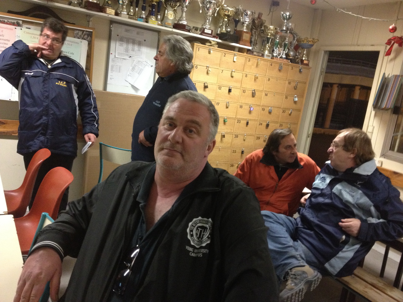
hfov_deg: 52.6
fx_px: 407
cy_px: 151
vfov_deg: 40.7
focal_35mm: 35
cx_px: 202
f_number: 2.4
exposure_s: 1/20
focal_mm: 4.28
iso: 320
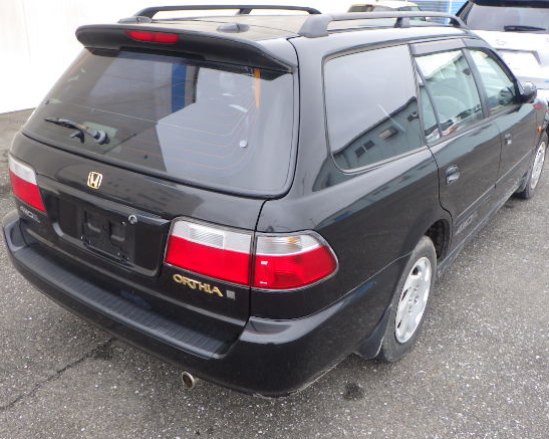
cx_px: 288
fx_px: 520
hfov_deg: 55.7
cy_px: 202
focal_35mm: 32
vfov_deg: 45.7
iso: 125
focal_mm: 5
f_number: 3.5
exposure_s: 1/125
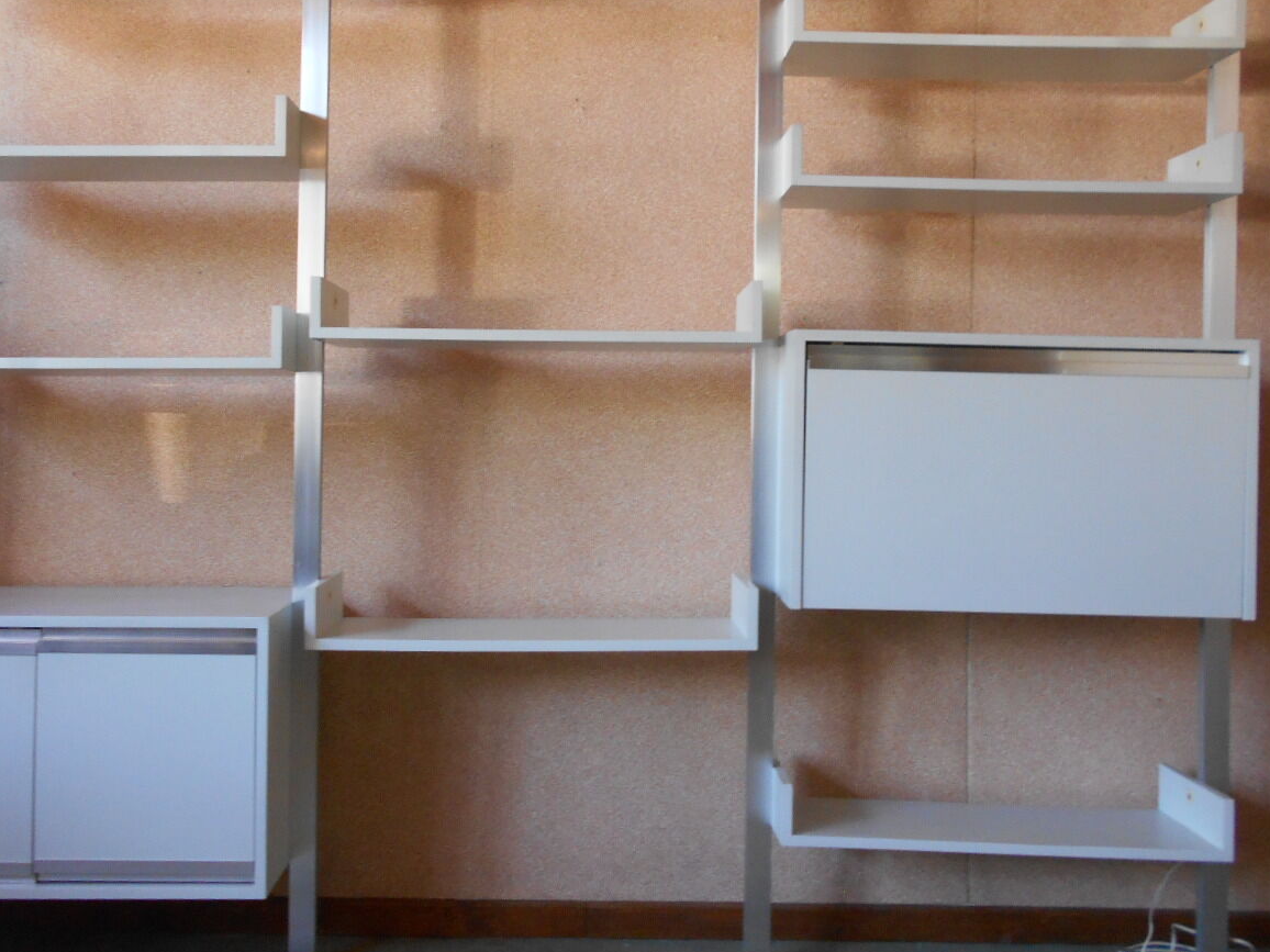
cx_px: 597
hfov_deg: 51.3
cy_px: 397
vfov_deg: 39.5
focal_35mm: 36
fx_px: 1321
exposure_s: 1/30
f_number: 3.2
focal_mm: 4.6
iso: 280
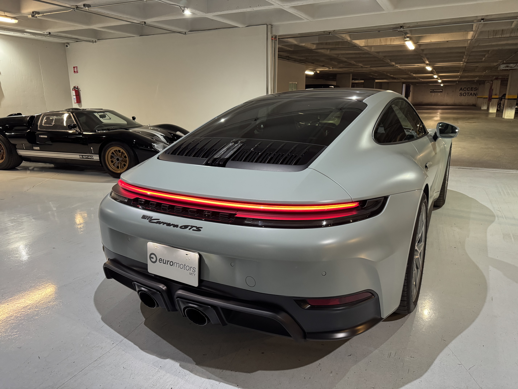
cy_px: 194
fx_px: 359
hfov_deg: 71.6
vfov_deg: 56.8
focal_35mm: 24
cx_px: 259
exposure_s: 1/60
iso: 400
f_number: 1.78
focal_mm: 6.76
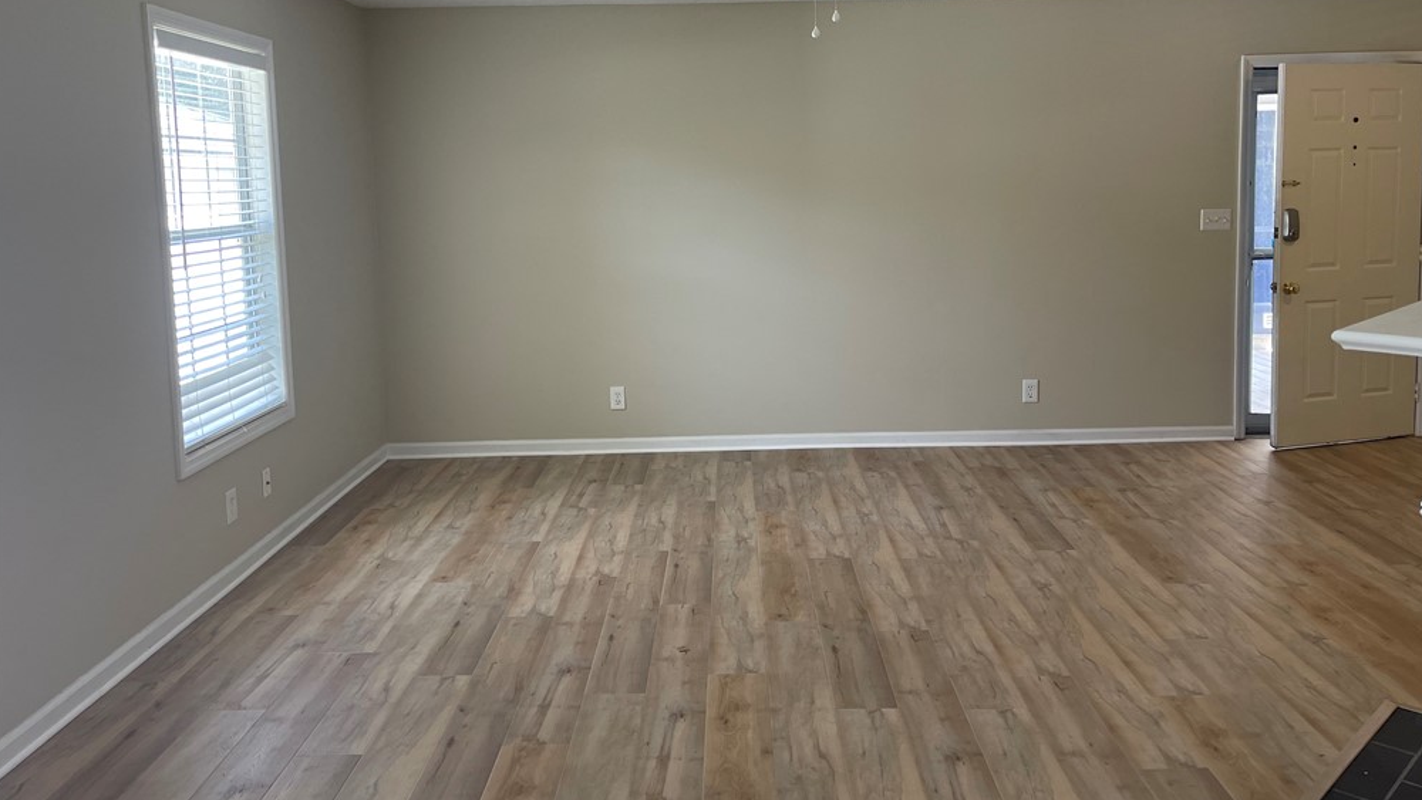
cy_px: 280
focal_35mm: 29
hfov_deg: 66.1
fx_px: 1094
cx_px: 720
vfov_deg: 39.8
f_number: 1.6
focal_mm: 5.1
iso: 125
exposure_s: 1/121
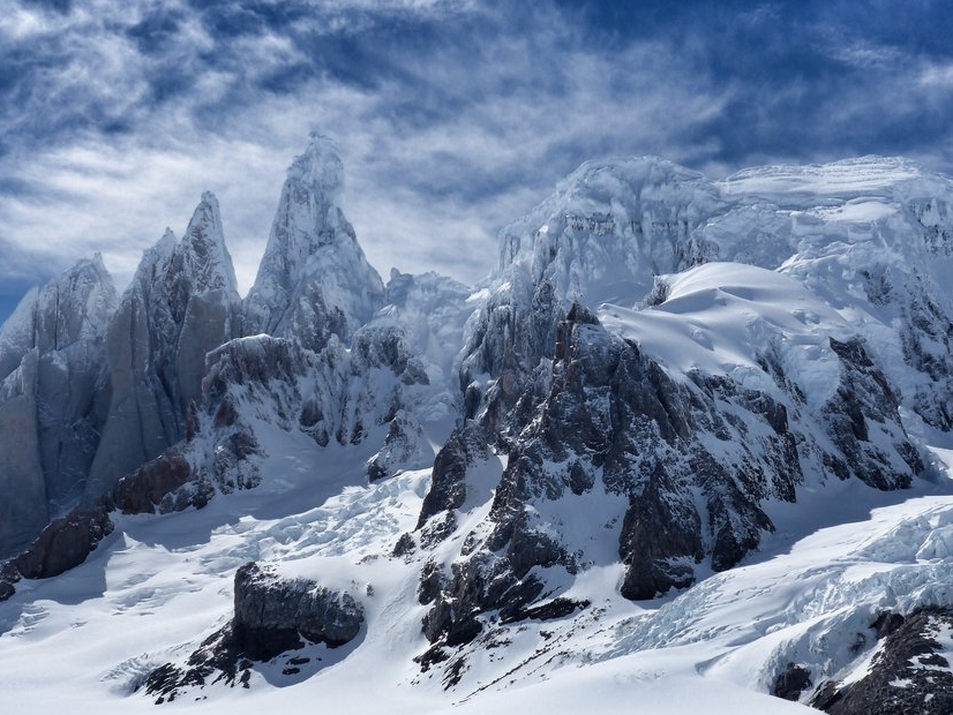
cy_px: 458
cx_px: 566
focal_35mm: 71
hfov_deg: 27.3
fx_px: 1955
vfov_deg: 20.7
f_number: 5
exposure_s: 1/2000
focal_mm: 11.3
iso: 80
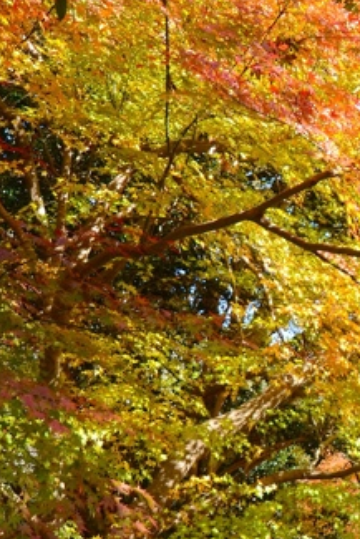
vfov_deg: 30.3
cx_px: 518
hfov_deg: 18.6
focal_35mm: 66
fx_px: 989
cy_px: 345
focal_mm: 14
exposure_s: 1/80
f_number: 5.6
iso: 100
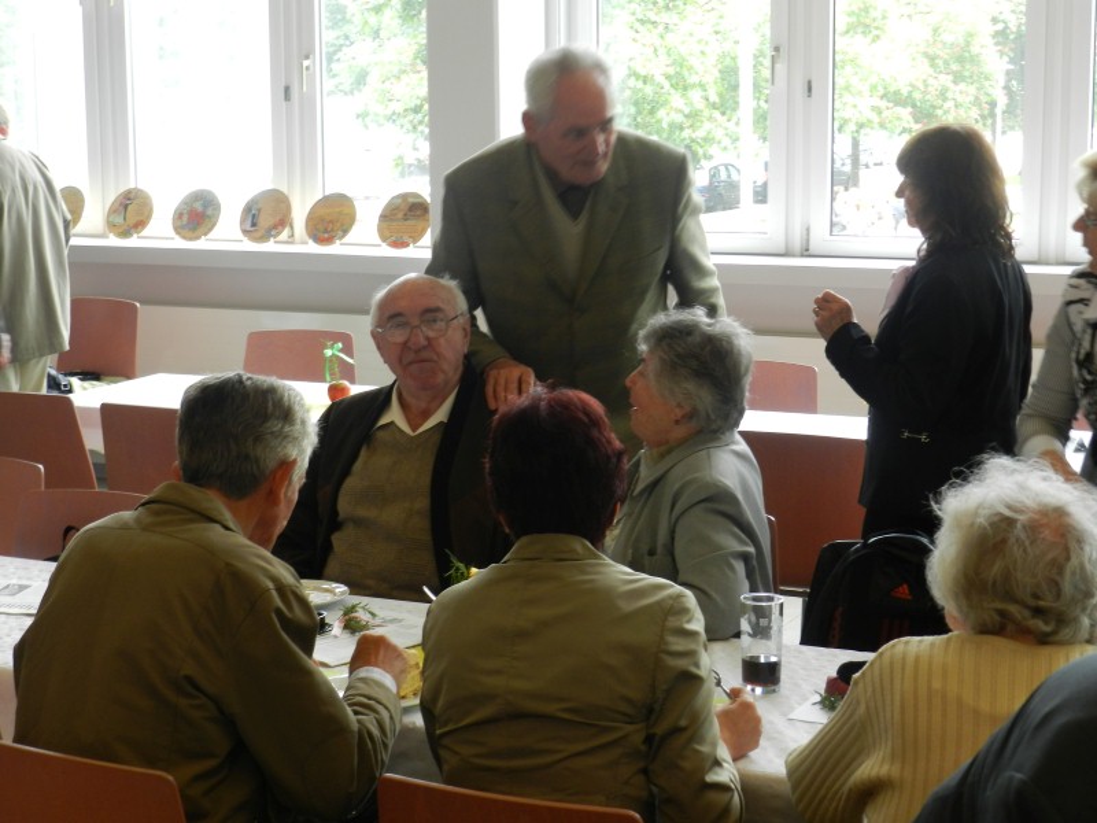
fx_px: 2155
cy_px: 412
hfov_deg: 28.6
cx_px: 548
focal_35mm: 68
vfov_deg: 21.6
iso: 160
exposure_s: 1/25
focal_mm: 12.1
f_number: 4.7
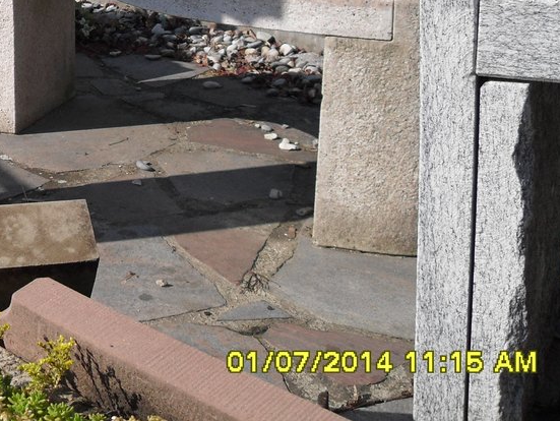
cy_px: 47
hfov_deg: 28.7
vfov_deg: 22.1
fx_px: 1052
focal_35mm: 65
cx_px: 61
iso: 100
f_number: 8.9
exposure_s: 1/250
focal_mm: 6.2
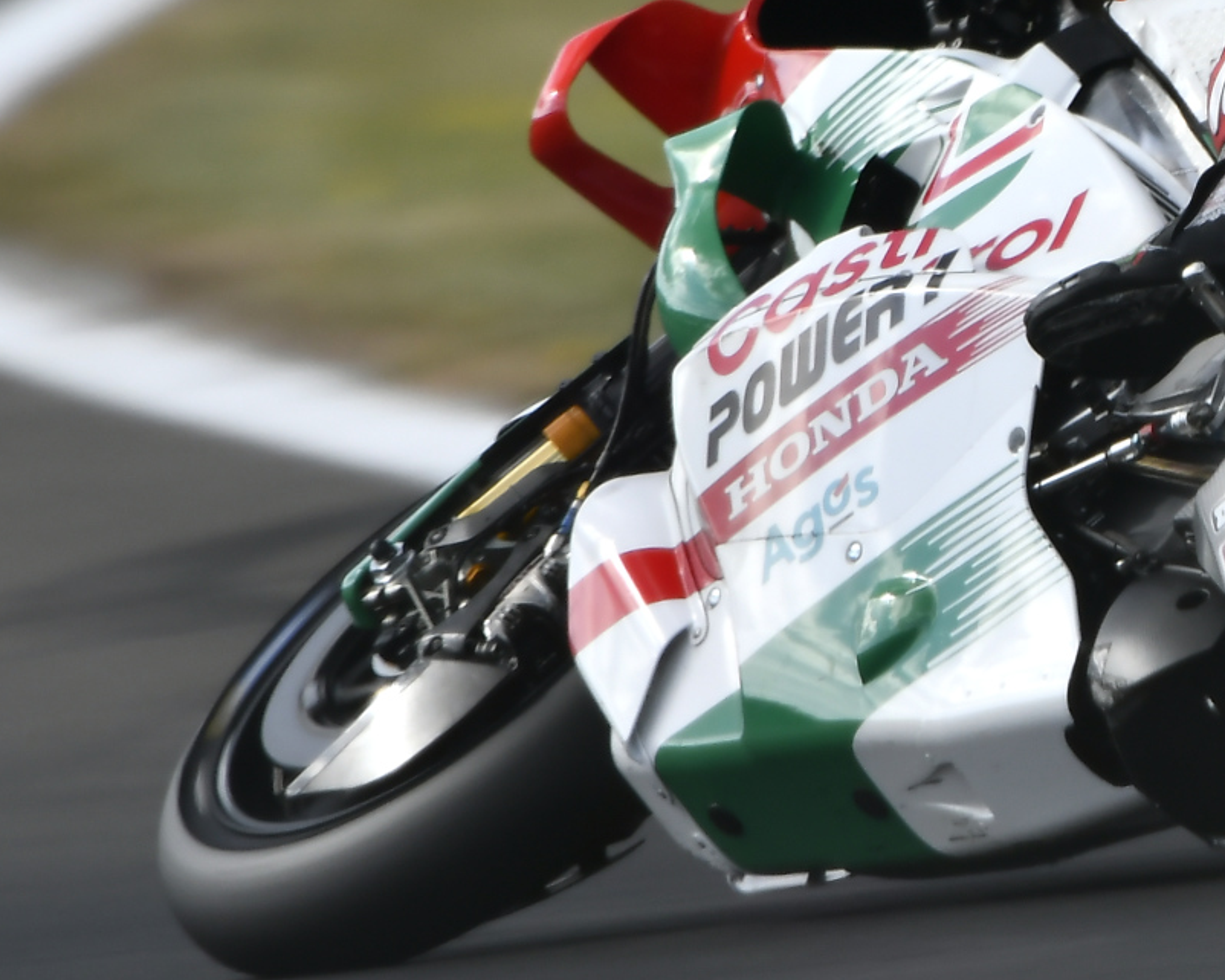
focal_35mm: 1833
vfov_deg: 0.8
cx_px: 1416
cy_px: 189
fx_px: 66472
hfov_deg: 1.1
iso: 180
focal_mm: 550
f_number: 6.3
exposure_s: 1/320
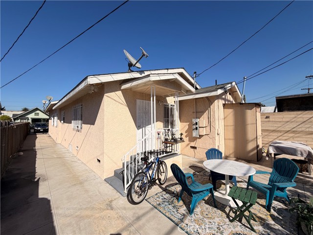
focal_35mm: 14
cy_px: 118
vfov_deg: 85.7
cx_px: 156
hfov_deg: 102.1
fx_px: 127
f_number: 2.2
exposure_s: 1/1613
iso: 20
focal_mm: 2.22
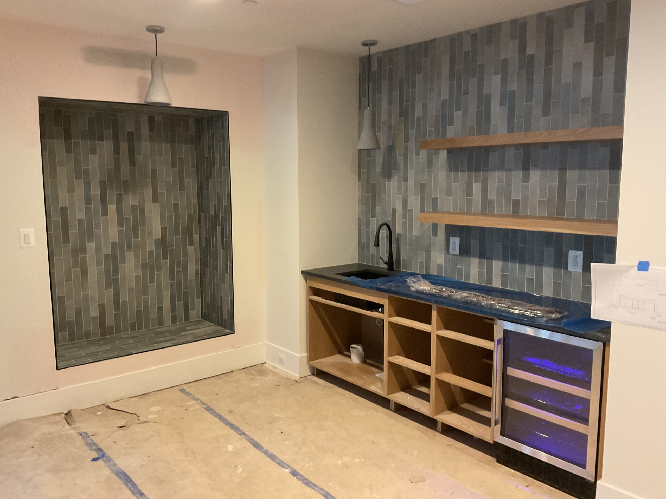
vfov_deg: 48.2
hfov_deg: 61.7
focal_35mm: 29
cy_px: 250
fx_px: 558
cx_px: 333
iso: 250
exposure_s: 1/40
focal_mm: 3
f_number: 1.8
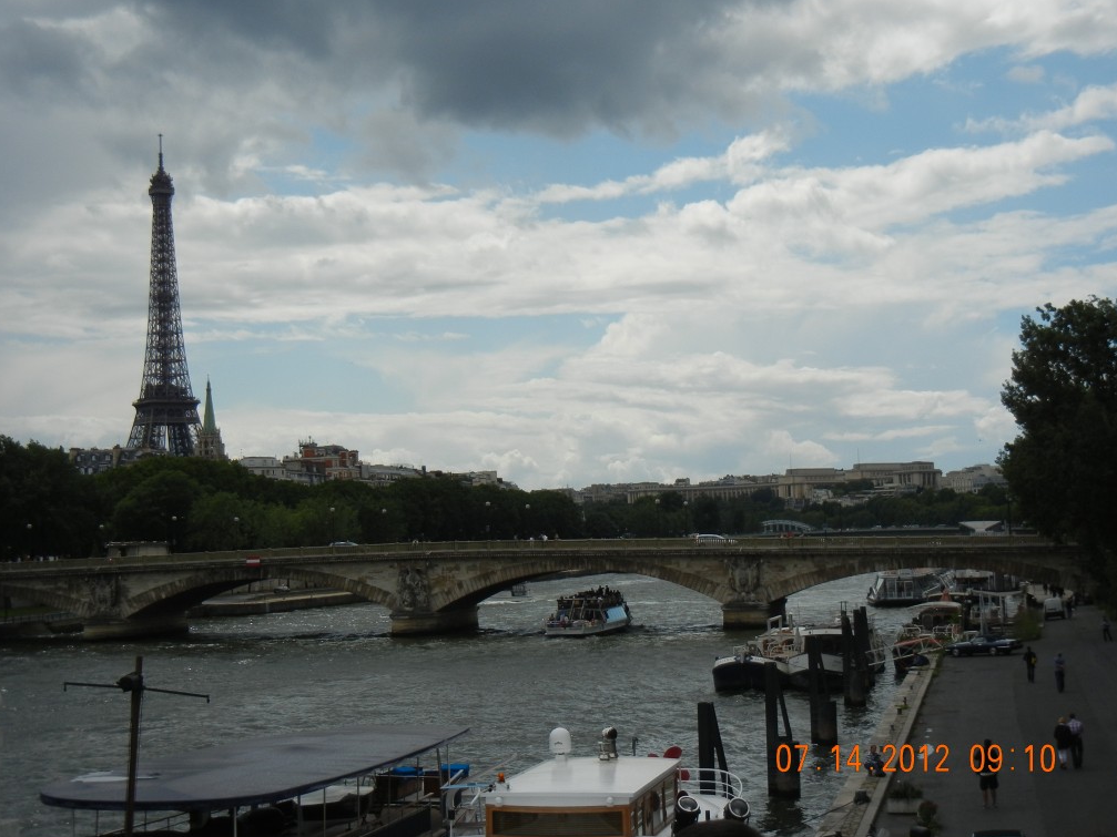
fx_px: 1936
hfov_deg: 32.2
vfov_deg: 24.4
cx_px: 557
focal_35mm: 60
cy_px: 421
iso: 160
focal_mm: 10.6
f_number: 8
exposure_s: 1/613
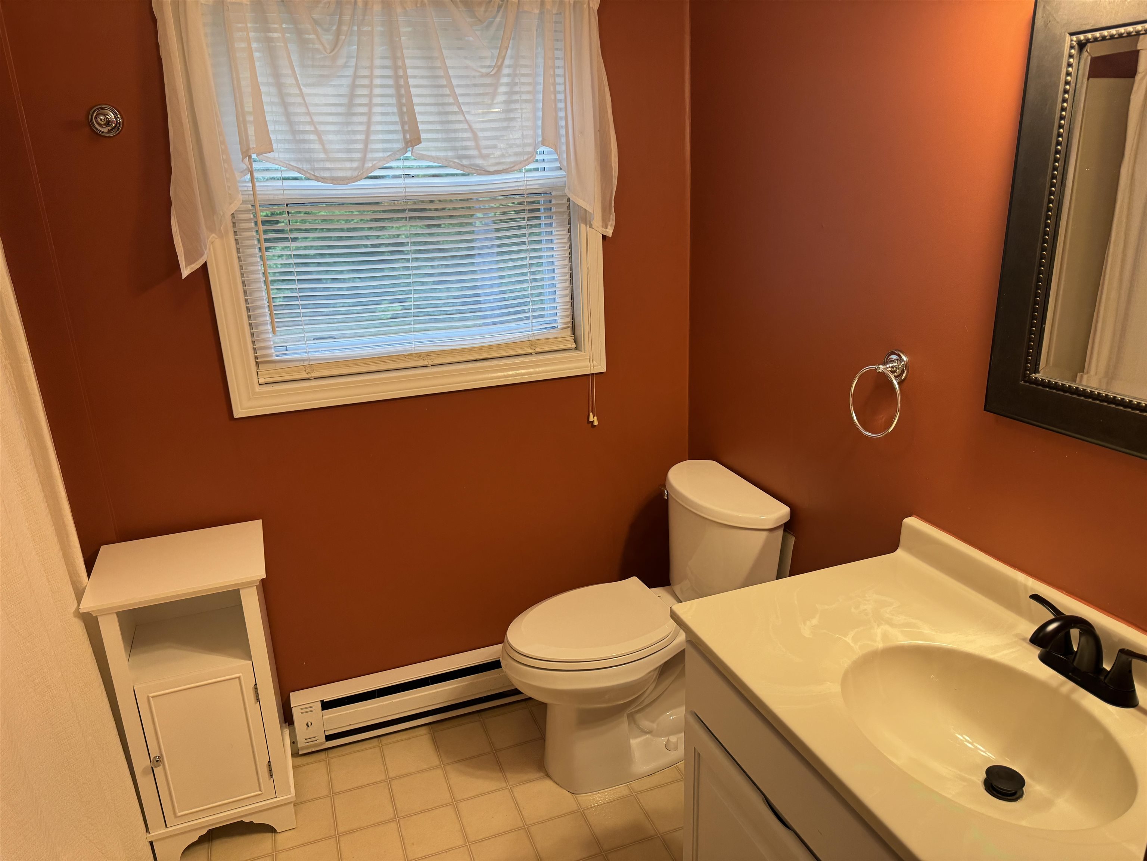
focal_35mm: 24
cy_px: 430
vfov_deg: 56.8
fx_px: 795
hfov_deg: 71.6
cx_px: 574
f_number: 1.78
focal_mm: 6.76
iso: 200
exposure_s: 1/120
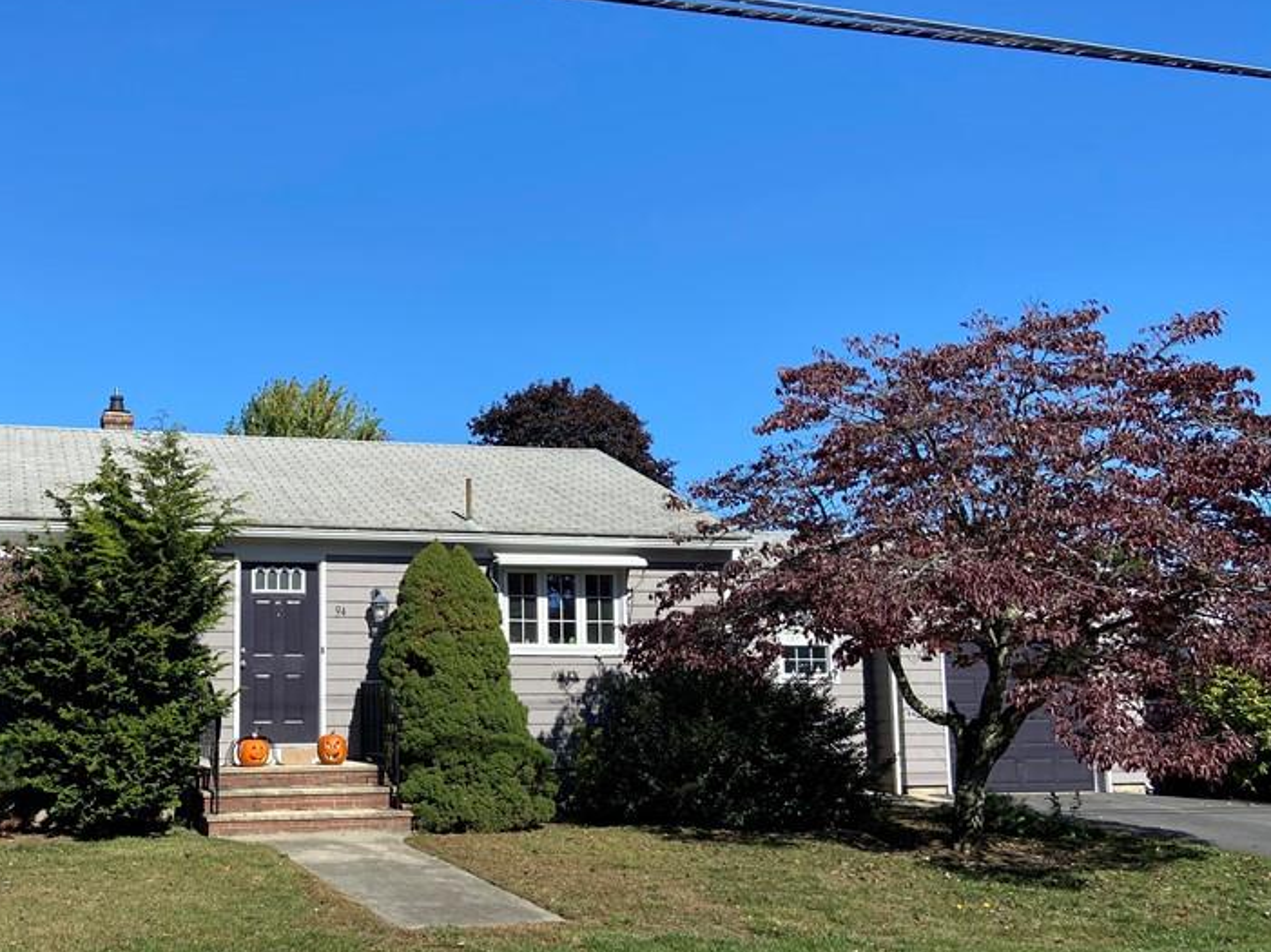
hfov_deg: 47.8
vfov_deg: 37.5
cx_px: 377
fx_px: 1395
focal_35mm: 38
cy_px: 589
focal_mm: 4.25
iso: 32
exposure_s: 1/2358
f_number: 1.8
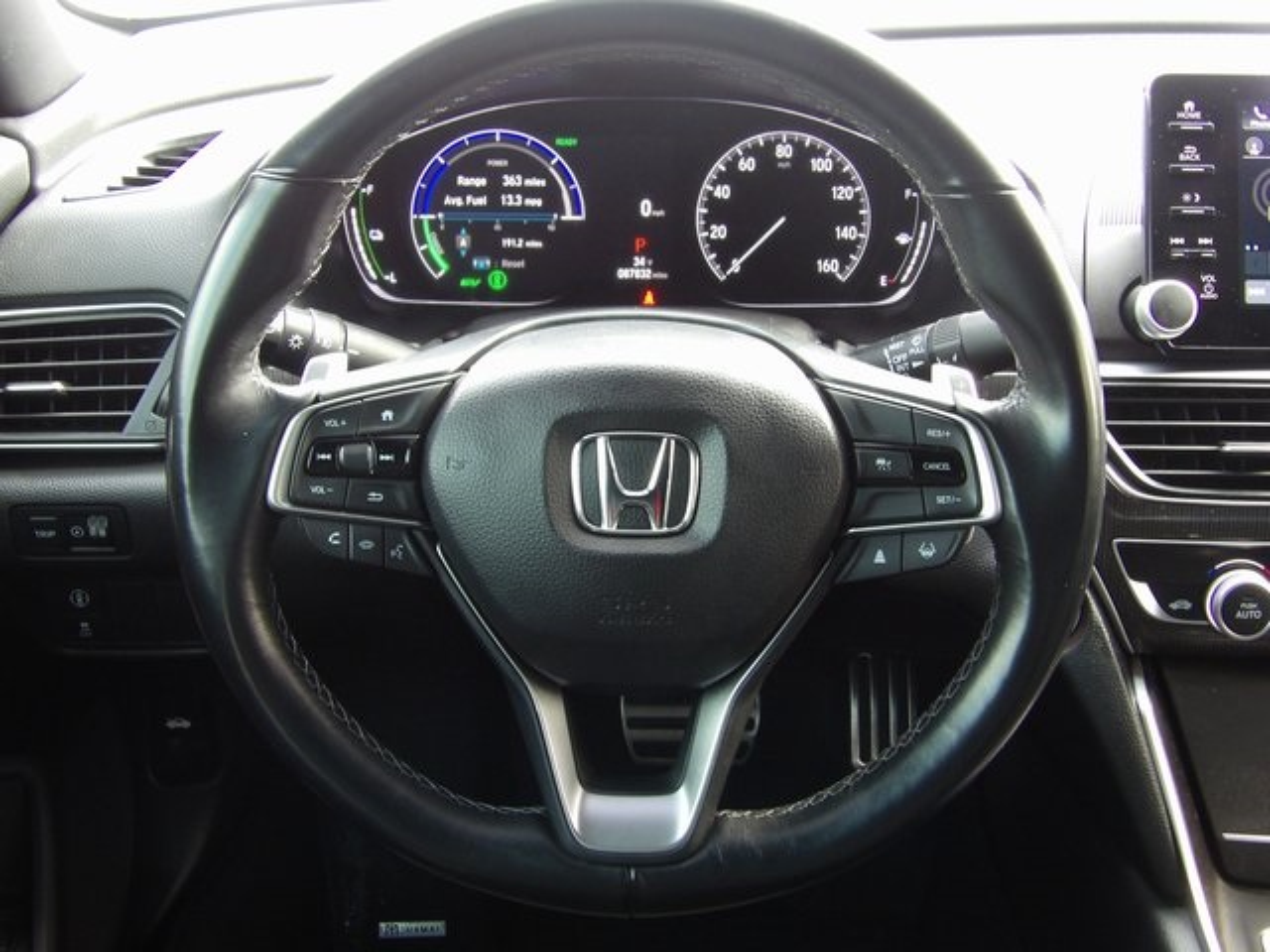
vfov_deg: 31.5
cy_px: 476
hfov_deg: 41.2
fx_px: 1688
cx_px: 635
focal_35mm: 46
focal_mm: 8.2
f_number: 3.8
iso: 285
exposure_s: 1/17
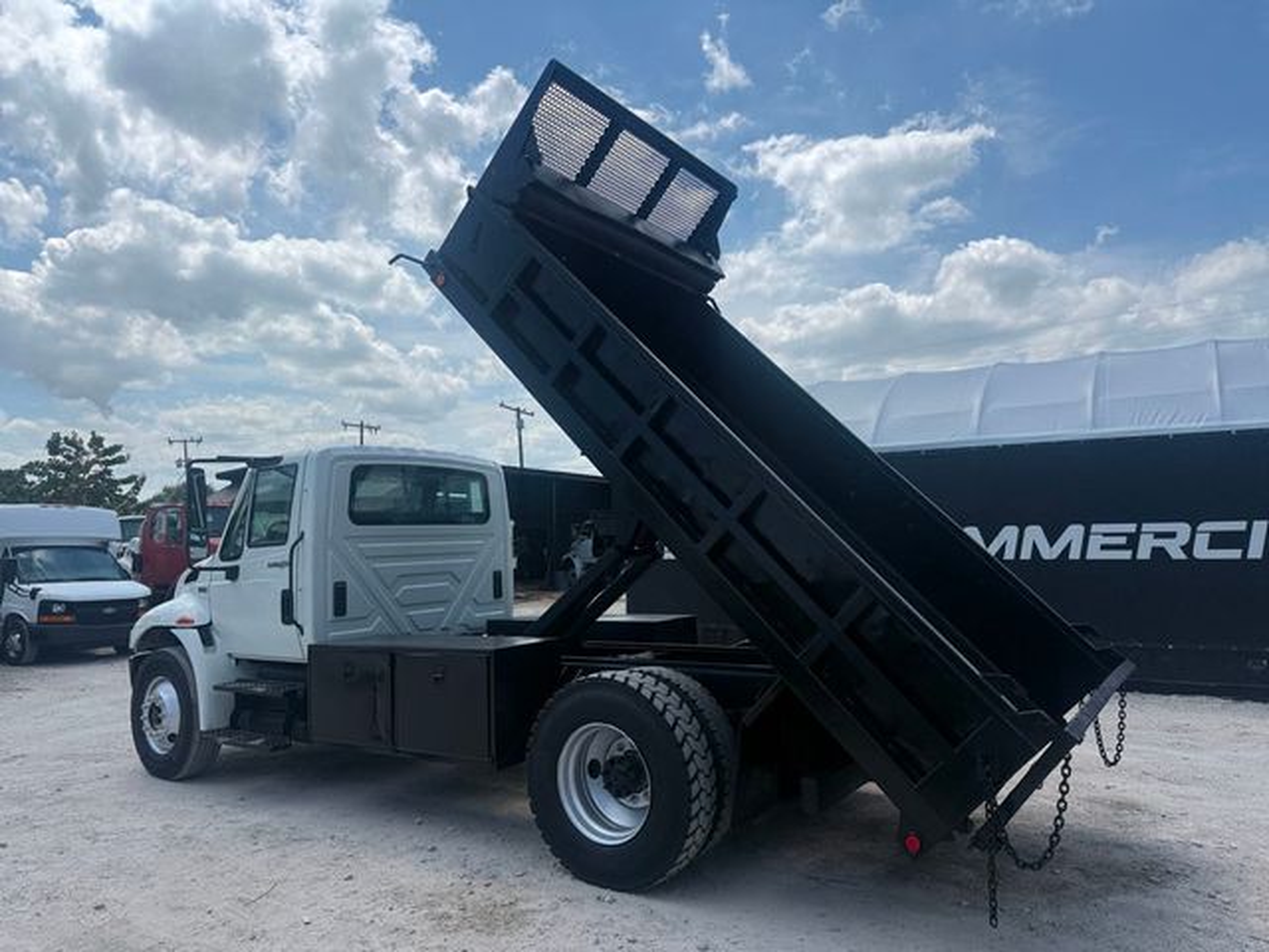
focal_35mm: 24
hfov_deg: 71.6
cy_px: 476
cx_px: 634
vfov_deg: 56.8
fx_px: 880
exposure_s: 1/8130
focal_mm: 6.76
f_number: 1.78
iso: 80
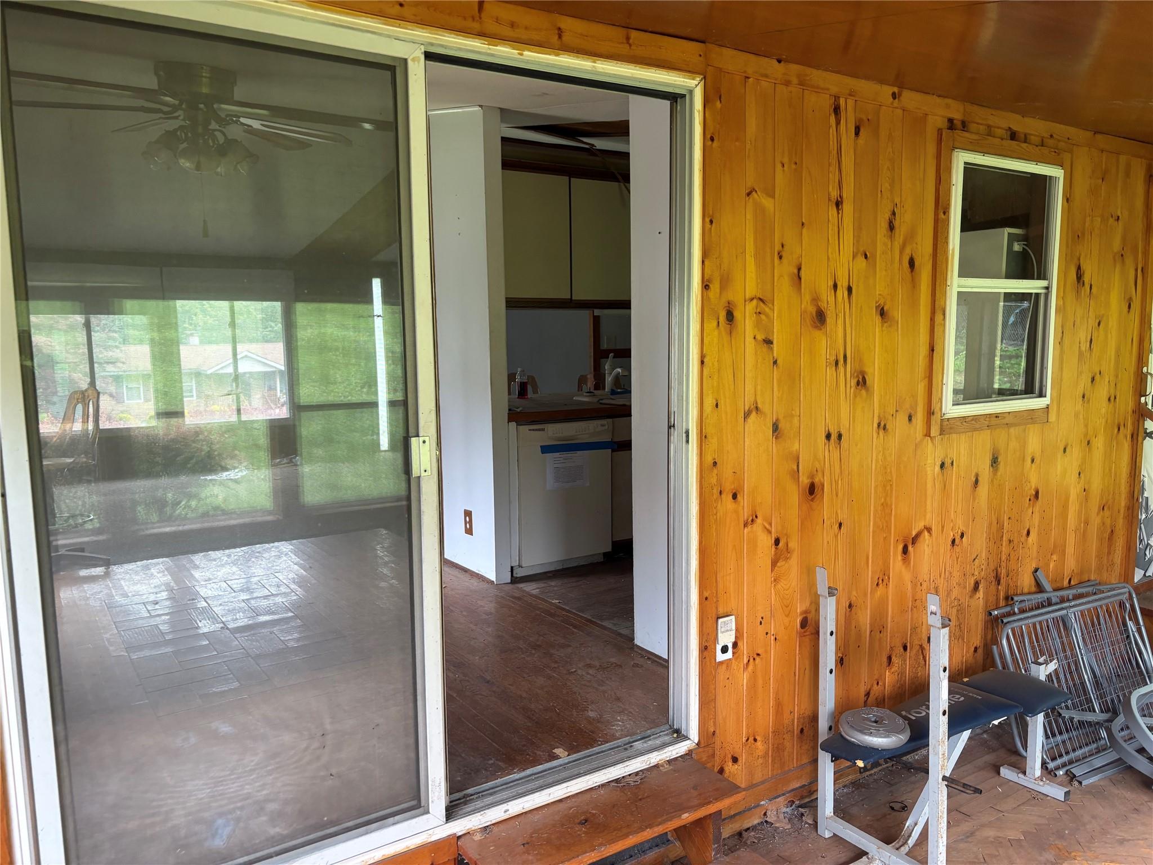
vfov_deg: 53.1
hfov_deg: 67.3
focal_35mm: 26
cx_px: 576
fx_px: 866
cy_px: 432
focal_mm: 5.96
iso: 125
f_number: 1.6
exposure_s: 1/62
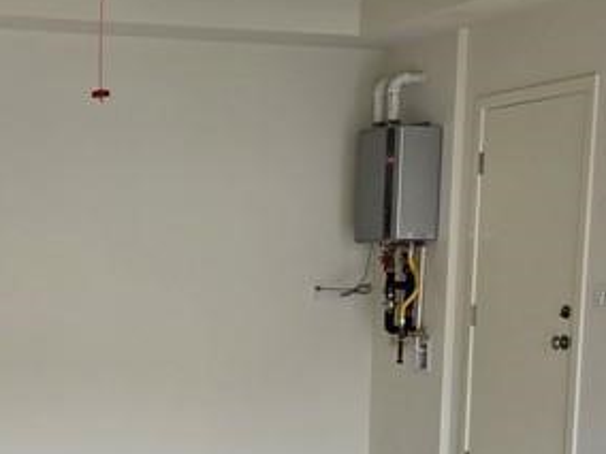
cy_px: 497
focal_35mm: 83
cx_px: 81
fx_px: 1453
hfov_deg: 23.1
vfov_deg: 17.2
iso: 25
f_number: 1.8
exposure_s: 1/175
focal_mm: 5.4
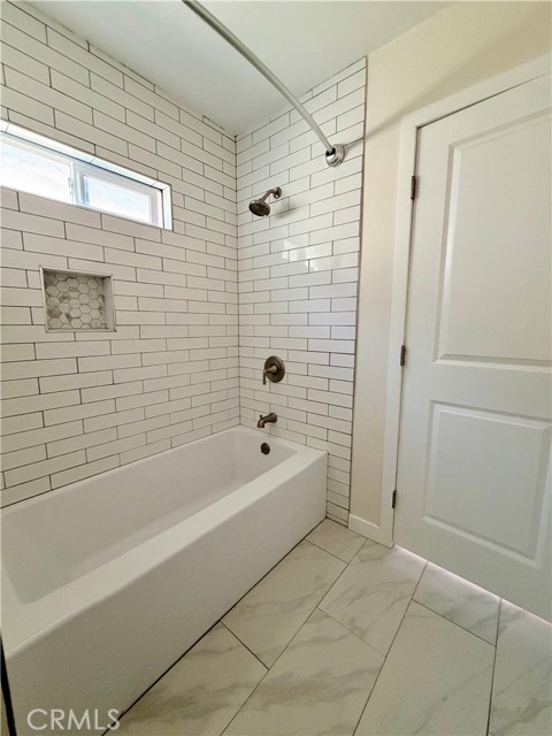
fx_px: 298
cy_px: 368
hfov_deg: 85.7
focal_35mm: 14
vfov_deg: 102.1
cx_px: 276
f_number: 2.2
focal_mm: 2.22
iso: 320
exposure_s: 1/75
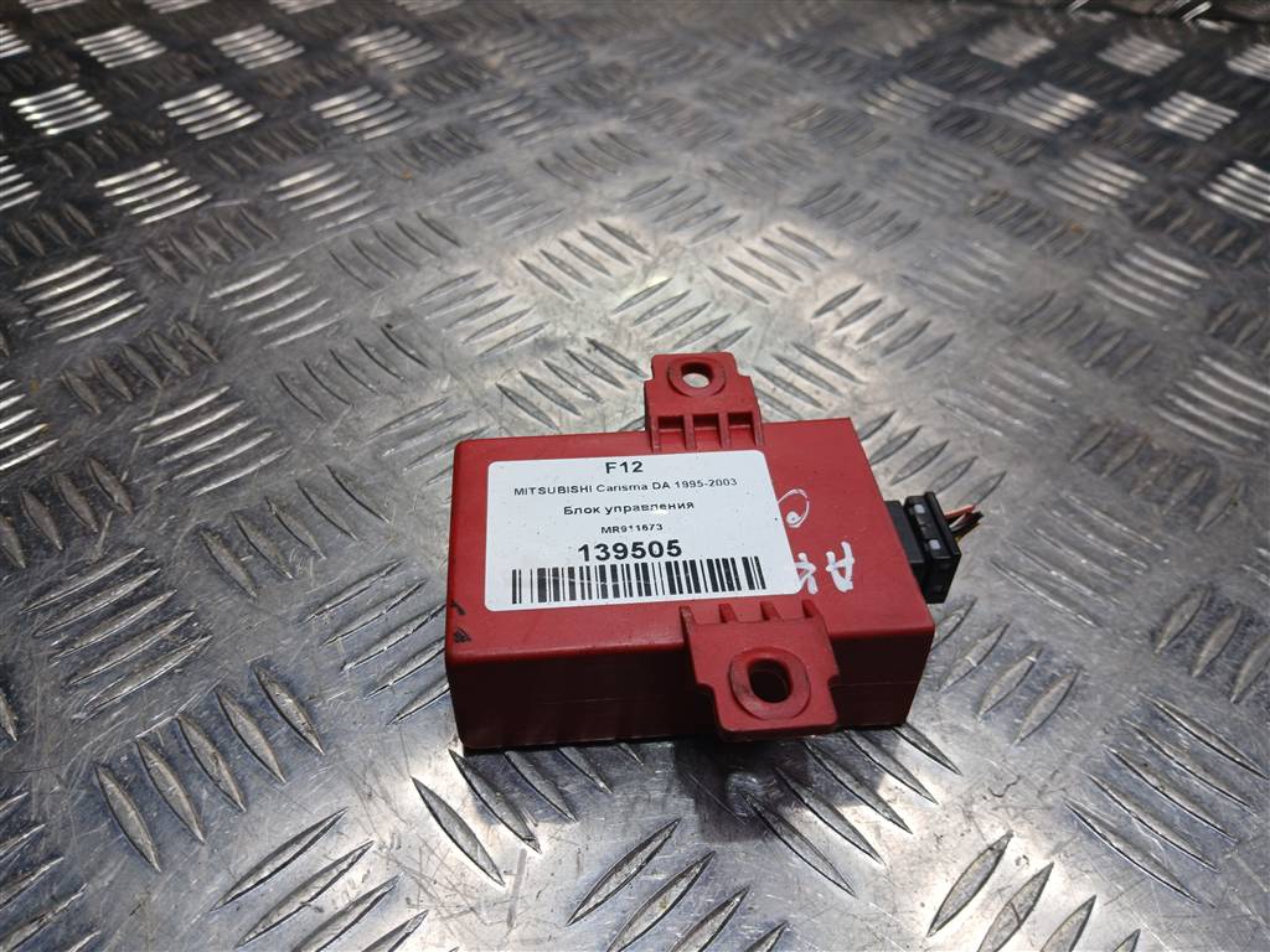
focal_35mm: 26
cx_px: 635
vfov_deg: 53.1
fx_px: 954
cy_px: 476
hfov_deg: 67.3
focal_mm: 3.98
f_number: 1.8
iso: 25
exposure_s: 1/100
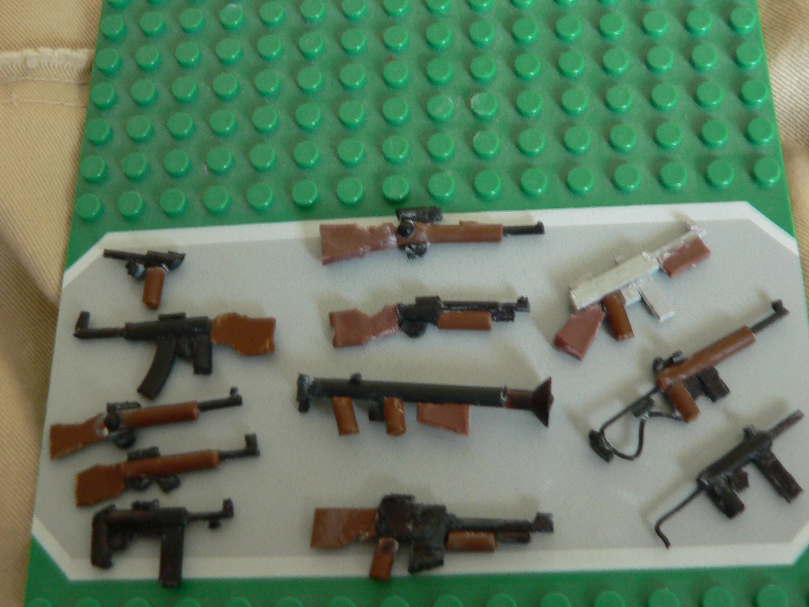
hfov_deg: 40.4
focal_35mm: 47
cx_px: 407
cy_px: 306
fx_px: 1098
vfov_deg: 30.9
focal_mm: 7.6
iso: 200
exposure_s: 1/4
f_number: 2.8
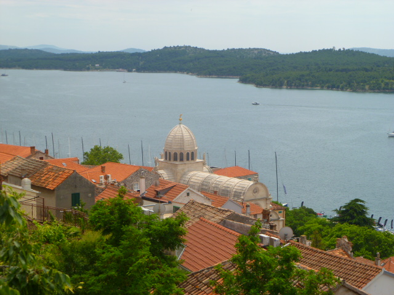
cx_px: 197
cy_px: 148
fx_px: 785
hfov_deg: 28.2
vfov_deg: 21.3
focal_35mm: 69
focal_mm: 12.4
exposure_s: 1/500
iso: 80
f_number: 4.3
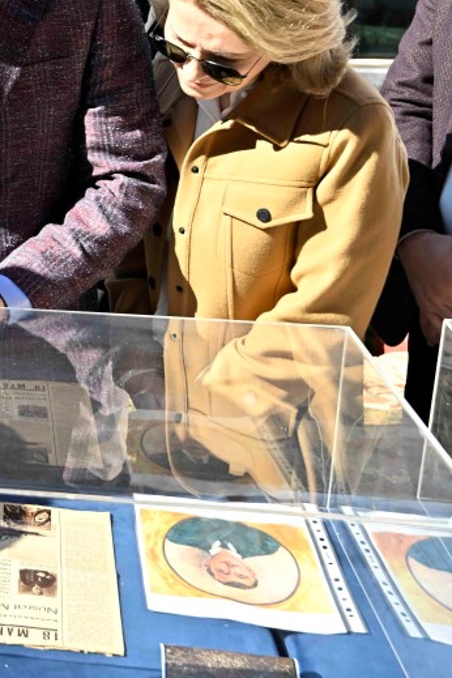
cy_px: 219
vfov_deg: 28.3
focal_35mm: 71
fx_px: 1337
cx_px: -217
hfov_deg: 17.4
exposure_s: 1/500
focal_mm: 32
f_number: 6.3
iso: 200
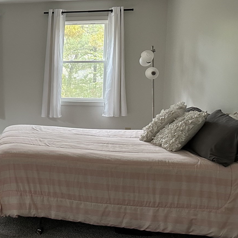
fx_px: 389
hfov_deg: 29.8
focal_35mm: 50
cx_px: -37
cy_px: 99
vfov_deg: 33.9
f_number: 1.78
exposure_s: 1/60
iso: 320
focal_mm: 6.86
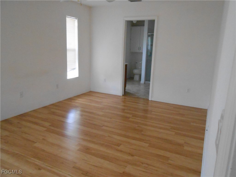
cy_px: 88
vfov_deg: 53.1
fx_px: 177
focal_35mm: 26
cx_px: 118
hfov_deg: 67.3
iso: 800
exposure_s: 1/100
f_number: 3.5
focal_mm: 4.6
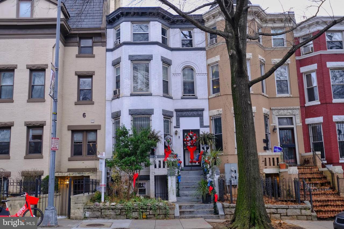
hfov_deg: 53.1
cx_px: 172
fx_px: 344
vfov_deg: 36.9
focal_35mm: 36
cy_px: 114
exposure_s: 1/60
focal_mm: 24
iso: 160
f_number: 4
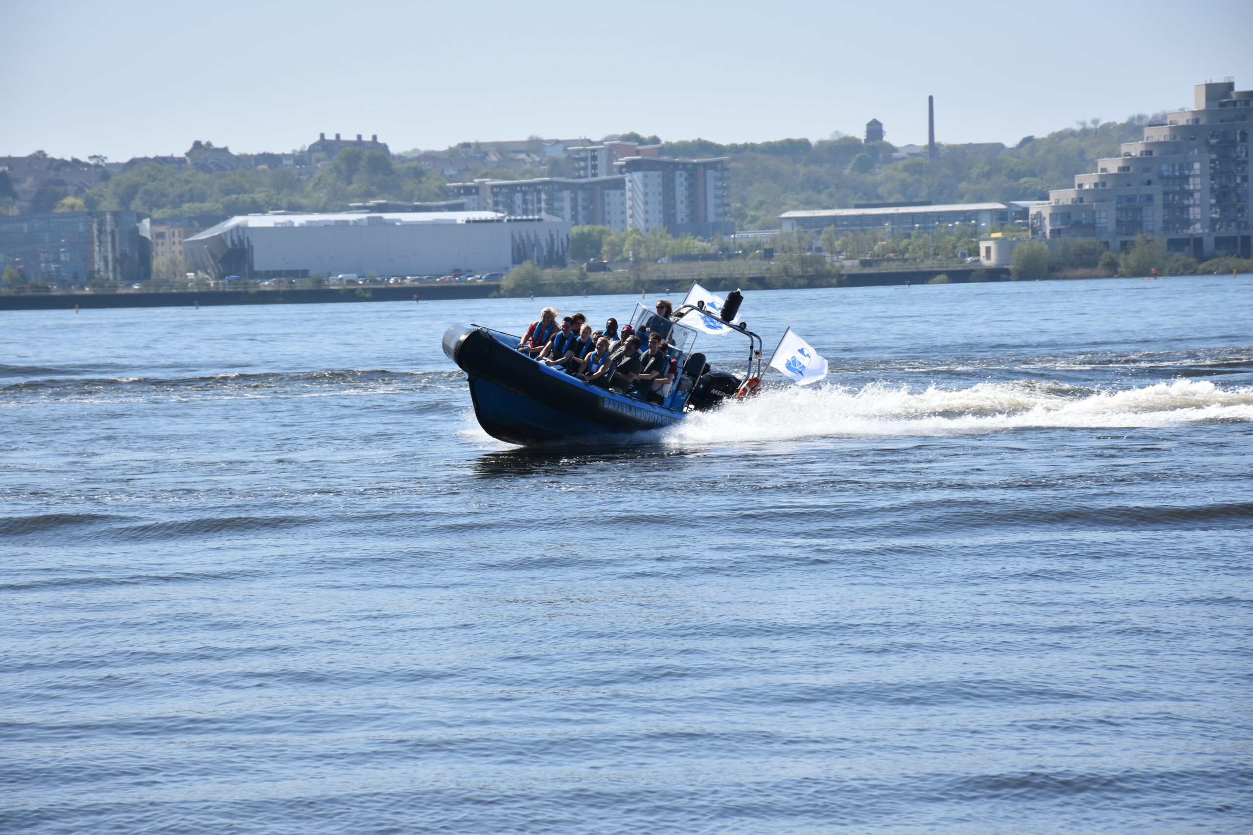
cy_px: 418
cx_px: 626
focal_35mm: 150
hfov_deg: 13.7
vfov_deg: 9.1
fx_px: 5221
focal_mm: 100
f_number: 8
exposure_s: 1/500
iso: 140
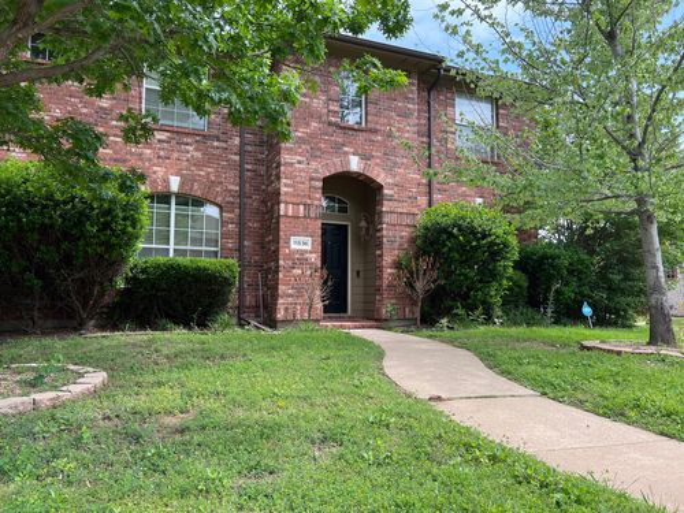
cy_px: 256
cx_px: 342
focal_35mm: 26
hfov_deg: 67.3
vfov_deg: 53.1
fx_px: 514
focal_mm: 5.7
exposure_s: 1/1124
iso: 50
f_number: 1.5
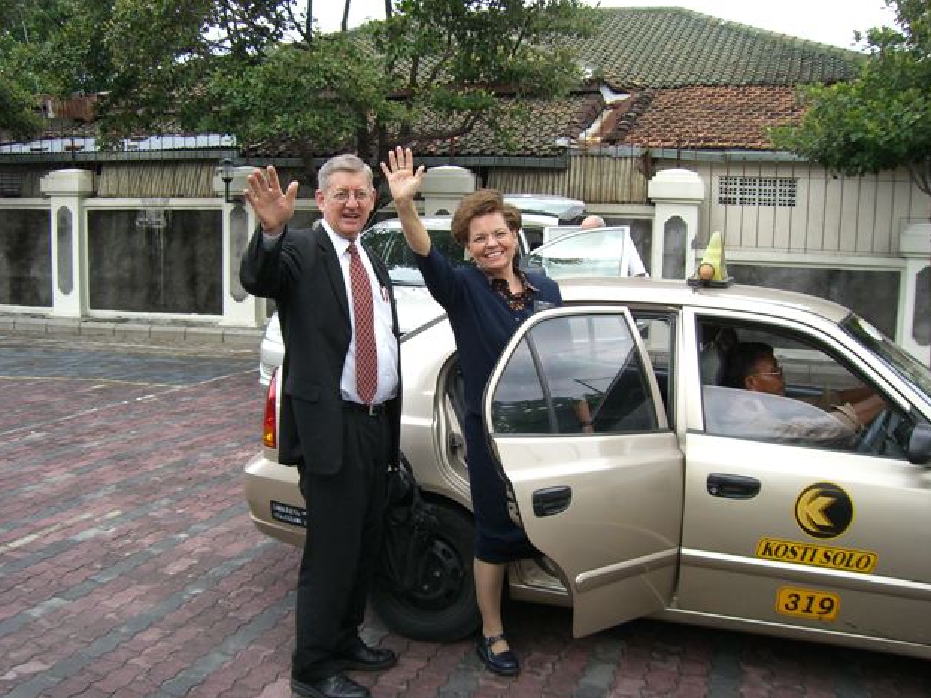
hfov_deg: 47.9
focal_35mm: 39
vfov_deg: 36.8
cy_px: 352
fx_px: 1049
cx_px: 461
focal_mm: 6.2
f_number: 2.7
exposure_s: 1/200
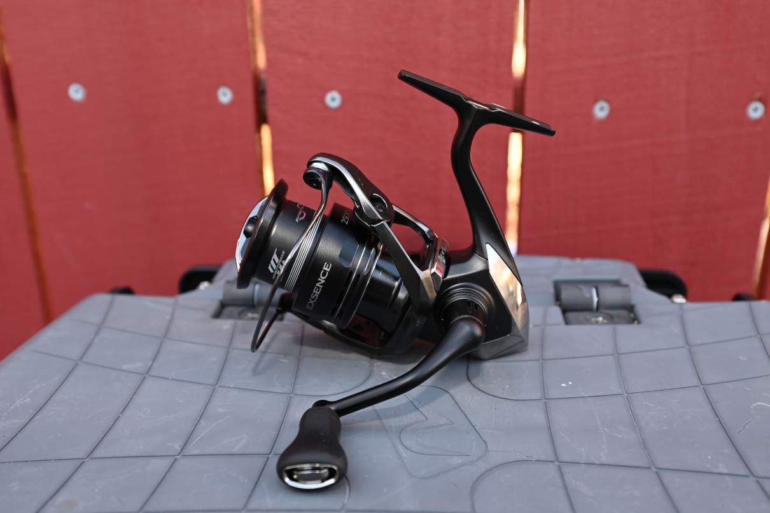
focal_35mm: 24
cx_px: 385
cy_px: 256
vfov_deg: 53.1
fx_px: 513
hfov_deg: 73.7
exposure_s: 1/60
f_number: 4
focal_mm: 24
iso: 100
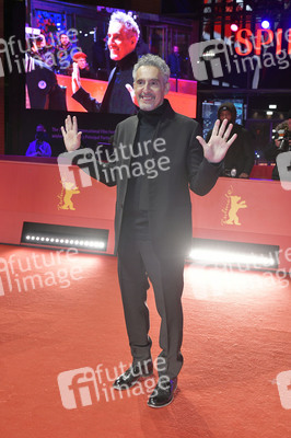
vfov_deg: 48.5
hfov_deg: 33.3
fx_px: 486
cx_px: 146
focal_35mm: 40
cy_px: 219
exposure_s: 1/250
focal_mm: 40
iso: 2000
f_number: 6.3
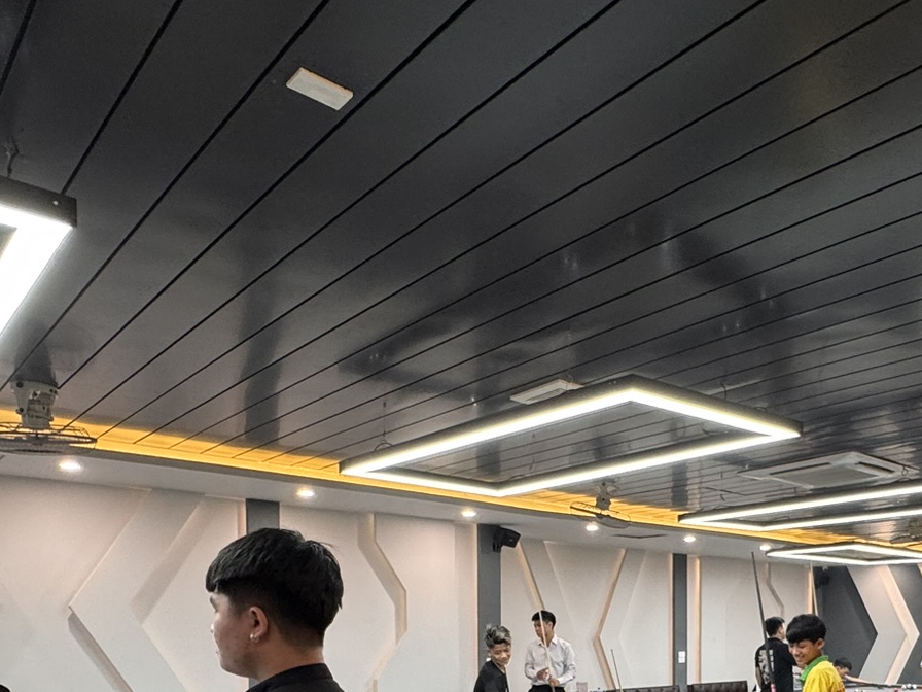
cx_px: 598
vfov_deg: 40.1
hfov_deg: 55.9
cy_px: 653
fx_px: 852
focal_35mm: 32
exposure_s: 1/100
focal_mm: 2.22
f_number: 2.2
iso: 200
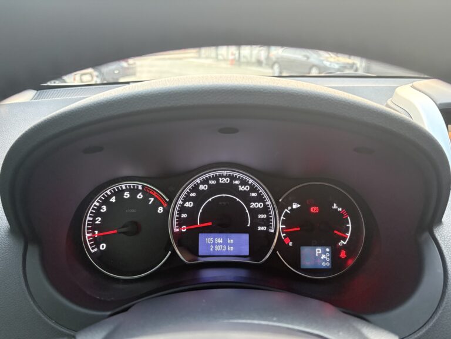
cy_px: 170
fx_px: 339
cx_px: 226
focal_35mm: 26
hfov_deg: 67.3
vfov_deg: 53.1
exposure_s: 1/58
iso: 500
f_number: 1.6
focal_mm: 5.96
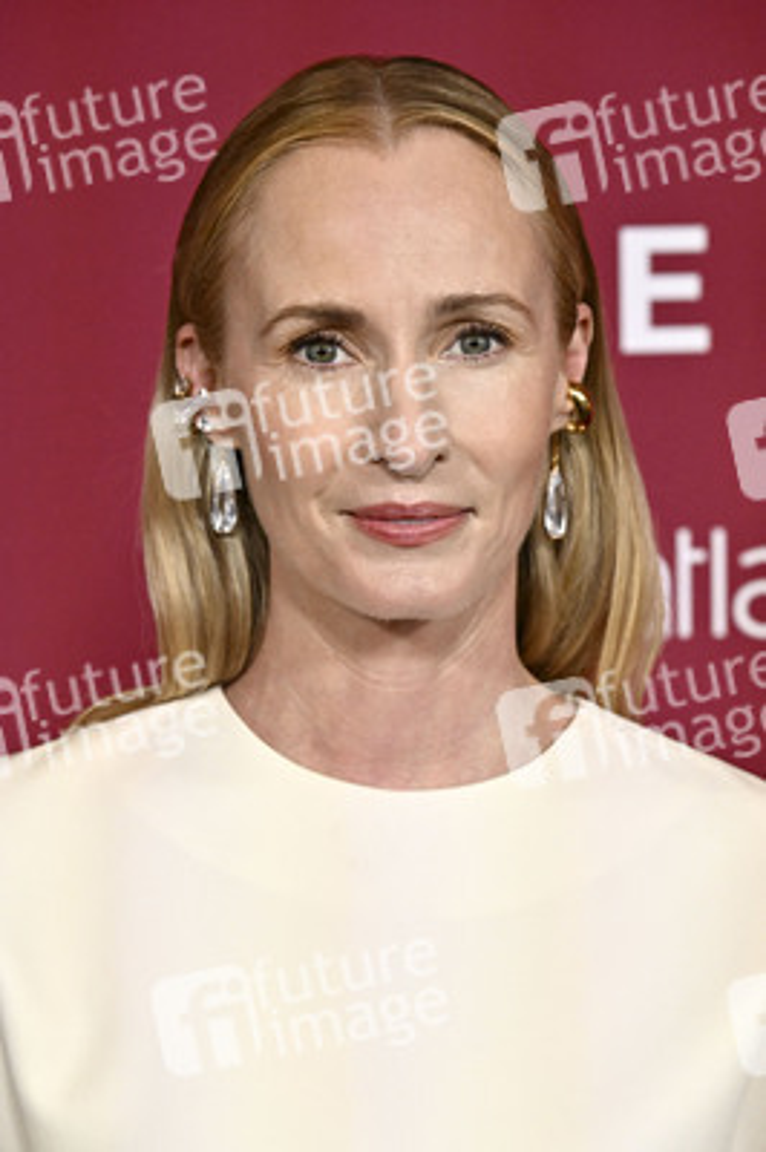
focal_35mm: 150
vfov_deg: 13.7
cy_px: 576
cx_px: 383
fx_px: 4795
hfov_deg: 9.1
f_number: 5
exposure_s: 1/320
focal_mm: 150
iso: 3200
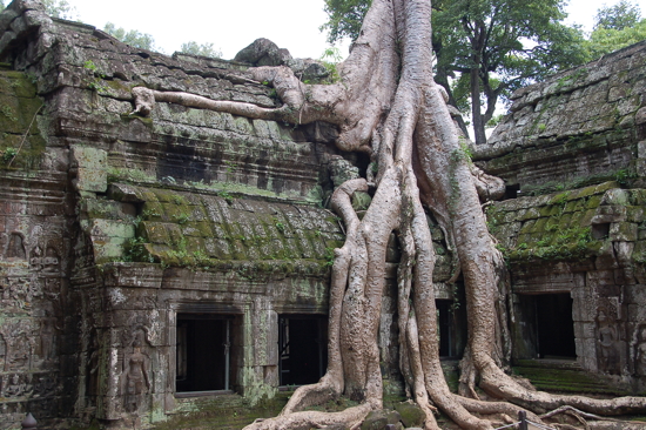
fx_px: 753
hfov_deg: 46.4
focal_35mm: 42
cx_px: 323
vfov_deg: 31.9
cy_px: 215
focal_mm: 28
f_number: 5.6
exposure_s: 1/80
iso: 200
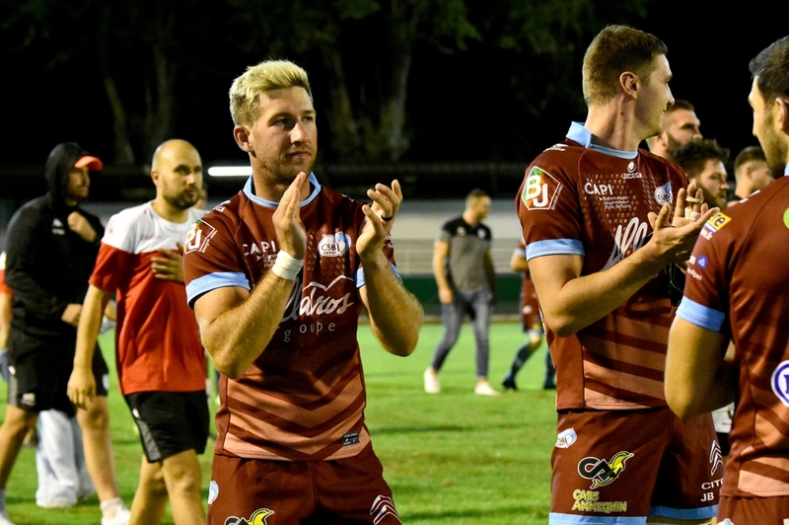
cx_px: 394
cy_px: 262
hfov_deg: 17.1
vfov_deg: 11.4
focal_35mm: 120
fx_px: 2628
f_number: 4.5
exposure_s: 1/500
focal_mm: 80
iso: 6400
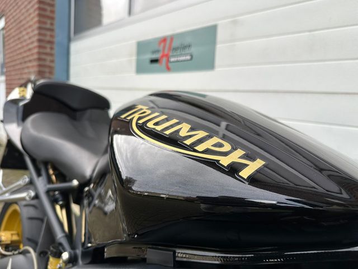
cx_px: 179
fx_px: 248
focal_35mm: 24
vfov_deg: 56.8
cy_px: 134
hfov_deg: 71.6
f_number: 1.78
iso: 80
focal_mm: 6.86
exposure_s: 1/729
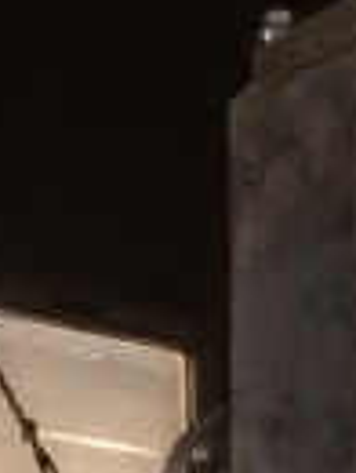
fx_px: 3116
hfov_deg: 6.3
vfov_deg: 7.8
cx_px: 846
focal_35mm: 228
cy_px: 1292
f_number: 2.2
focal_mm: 4.15
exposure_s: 1/30
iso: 100
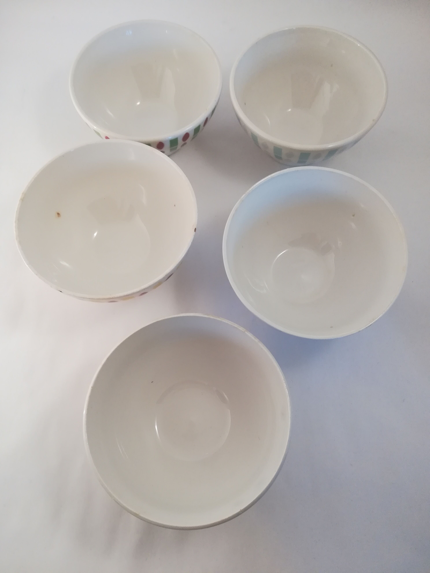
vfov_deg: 67.3
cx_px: 215
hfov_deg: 53.1
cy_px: 286
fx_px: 431
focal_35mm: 26
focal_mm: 3.83
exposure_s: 1/33.3
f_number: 2.2
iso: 200
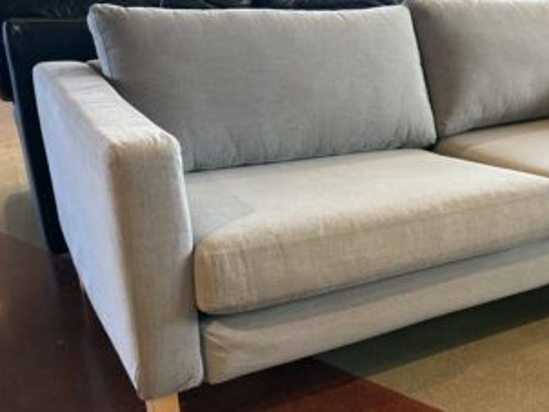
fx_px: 683
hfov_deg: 42.5
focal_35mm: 43
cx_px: 409
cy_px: 231
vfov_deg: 33.6
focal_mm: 5.96
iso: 64
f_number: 1.6
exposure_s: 1/60
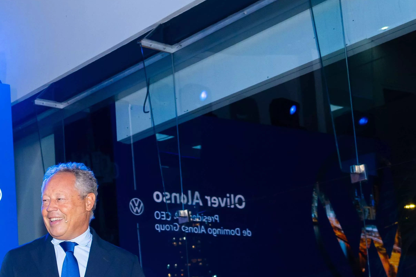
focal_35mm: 70
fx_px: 809
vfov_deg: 19.0
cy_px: 267
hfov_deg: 25.9
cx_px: -76
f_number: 4
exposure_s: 1/125
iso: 500
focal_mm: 24
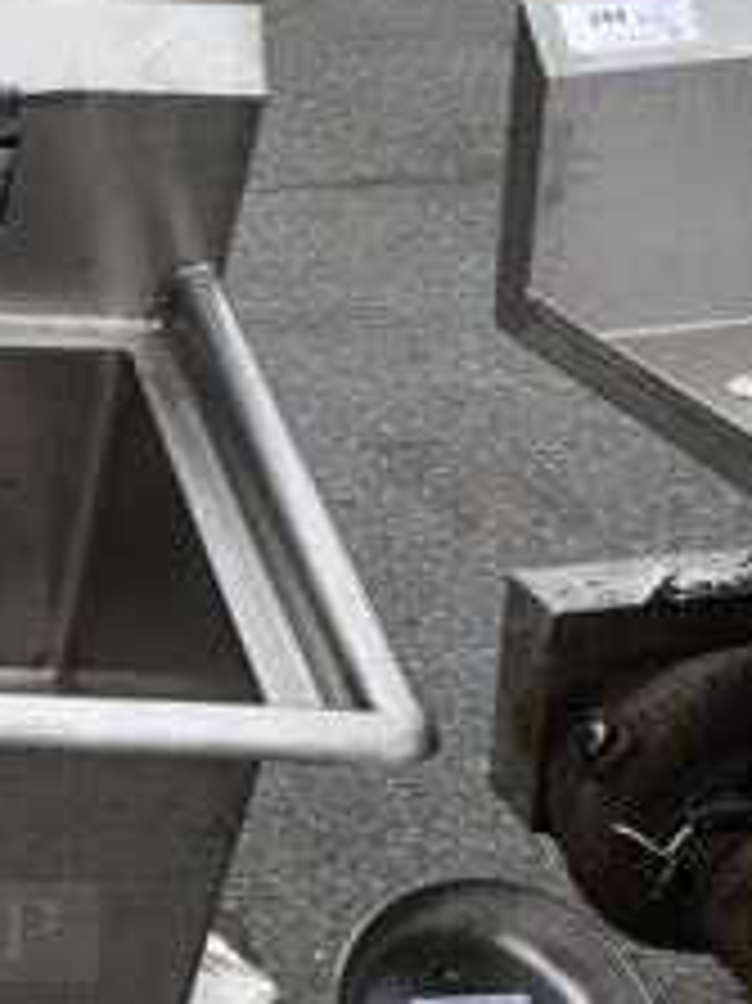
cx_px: -401
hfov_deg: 18.2
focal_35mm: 71
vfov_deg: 27.1
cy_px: 743
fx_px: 2059
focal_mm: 18
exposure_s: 1/100
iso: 100
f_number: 6.3
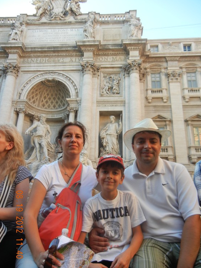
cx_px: 102
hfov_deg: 45.4
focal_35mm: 31
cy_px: 137
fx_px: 240
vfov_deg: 58.4
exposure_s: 1/185
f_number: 3.5
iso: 160
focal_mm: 5.4
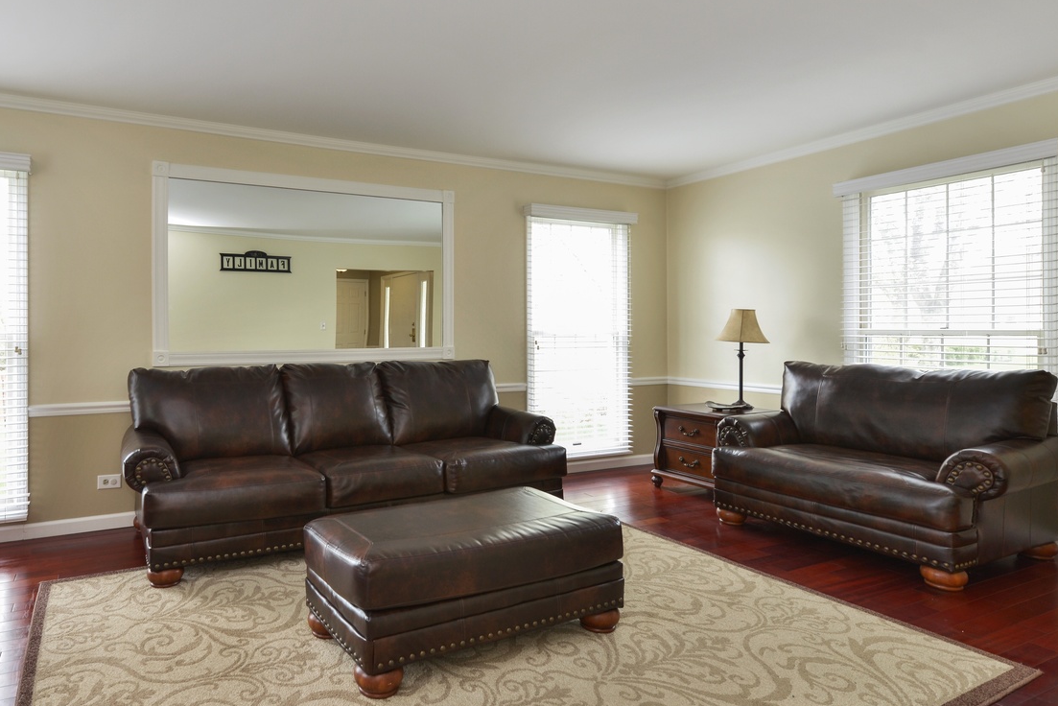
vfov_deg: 57.2
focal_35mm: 22
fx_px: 647
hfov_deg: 77.0
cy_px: 337
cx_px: 388
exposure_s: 1/10
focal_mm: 15
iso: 200
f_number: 8
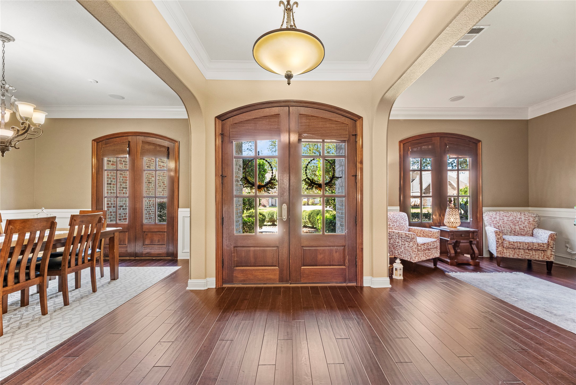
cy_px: 192
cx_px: 288
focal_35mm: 14
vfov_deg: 81.2
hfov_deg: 104.2
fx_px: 224
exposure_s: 1/2
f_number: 8
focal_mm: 14
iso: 800
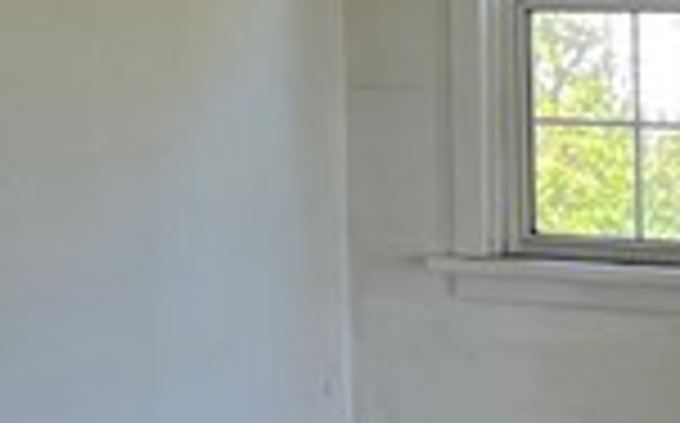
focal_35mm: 187
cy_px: -90
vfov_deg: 6.9
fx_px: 3462
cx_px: 135
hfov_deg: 11.2
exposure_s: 1/121
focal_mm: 5.1
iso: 64
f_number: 1.6
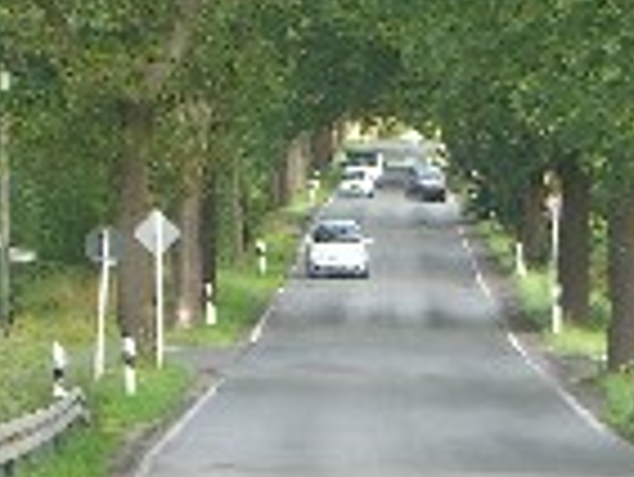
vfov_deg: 3.8
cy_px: 785
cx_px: 825
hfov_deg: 5.0
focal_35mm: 393
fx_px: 7204
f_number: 4.8
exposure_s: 1/80
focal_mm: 19.7
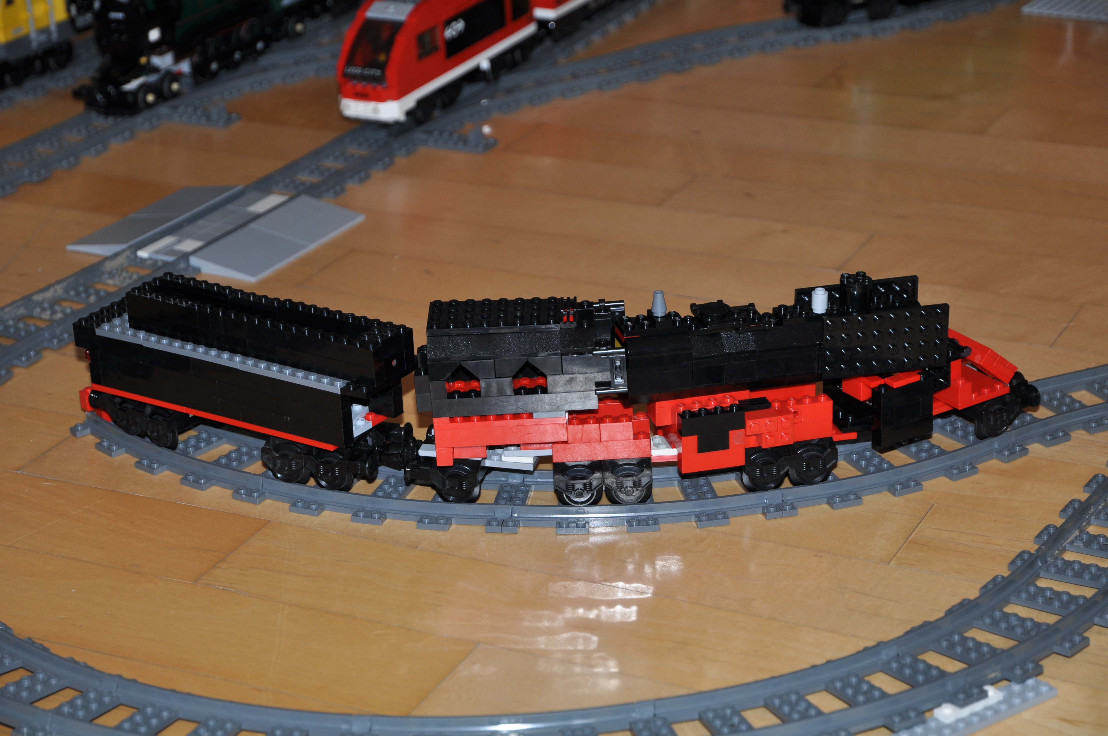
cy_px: 368
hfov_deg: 24.2
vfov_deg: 16.2
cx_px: 554
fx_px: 2582
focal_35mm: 84
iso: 200
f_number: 5.3
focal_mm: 56
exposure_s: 1/60
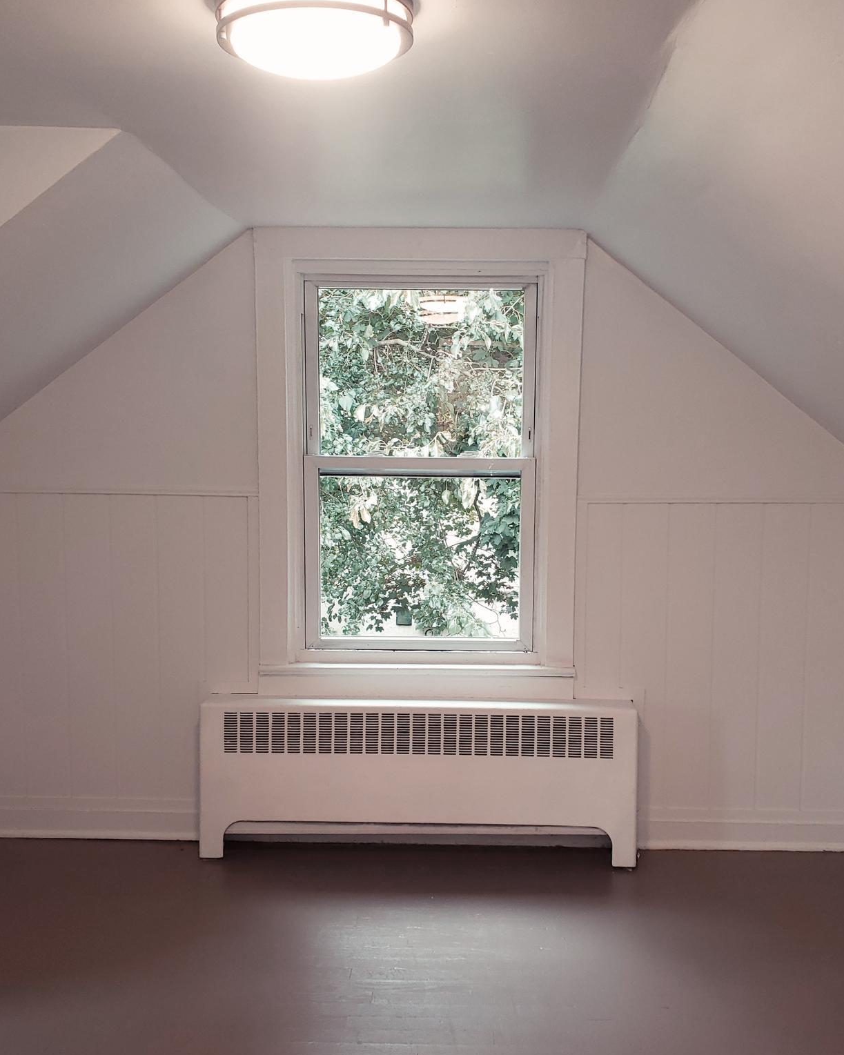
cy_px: 529
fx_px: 1062
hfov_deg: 43.3
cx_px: 451
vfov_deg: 52.8
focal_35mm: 34
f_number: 2.4
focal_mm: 4.3
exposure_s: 1/30
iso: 80
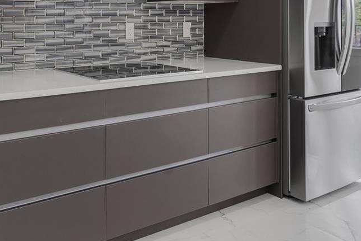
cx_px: 43
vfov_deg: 35.0
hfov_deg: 49.2
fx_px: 351
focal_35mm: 35
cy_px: 11
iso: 250
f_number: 8
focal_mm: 14
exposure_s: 1/25
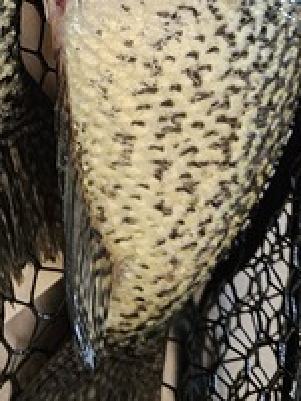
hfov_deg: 15.0
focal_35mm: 92
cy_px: -100
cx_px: -142
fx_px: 1067
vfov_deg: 19.8
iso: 640
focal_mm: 5.4
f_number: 1.8
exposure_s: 1/120
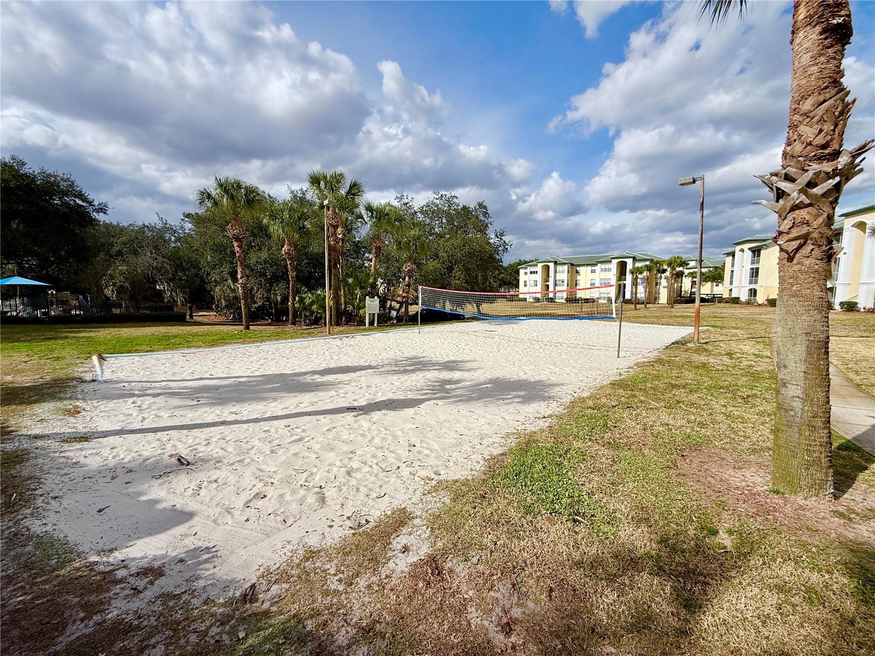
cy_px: 328
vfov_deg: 85.7
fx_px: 354
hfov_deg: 102.1
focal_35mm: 14
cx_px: 438
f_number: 2.2
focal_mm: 2.22
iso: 50
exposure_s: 1/5155
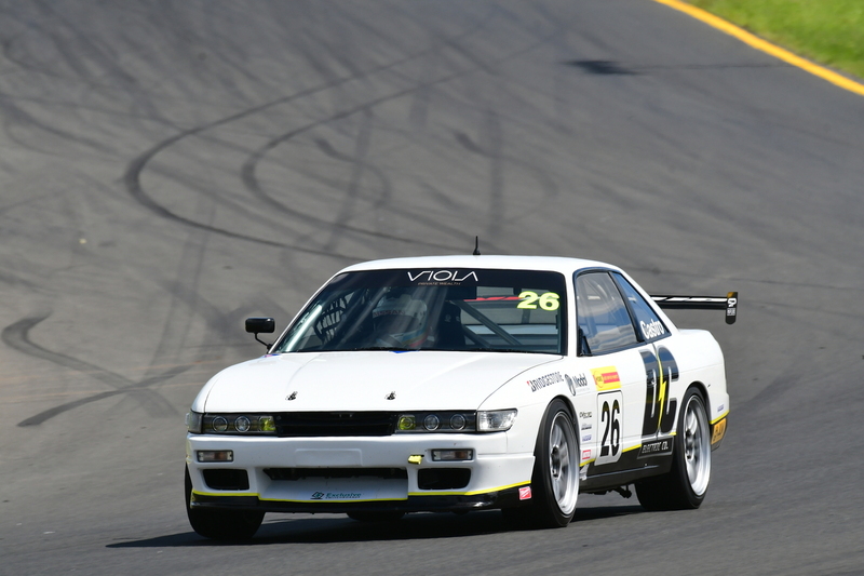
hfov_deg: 2.8
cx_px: 432
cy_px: 288
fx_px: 17995
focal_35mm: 750
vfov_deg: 1.8
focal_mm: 500
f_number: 11
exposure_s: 1/500
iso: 320
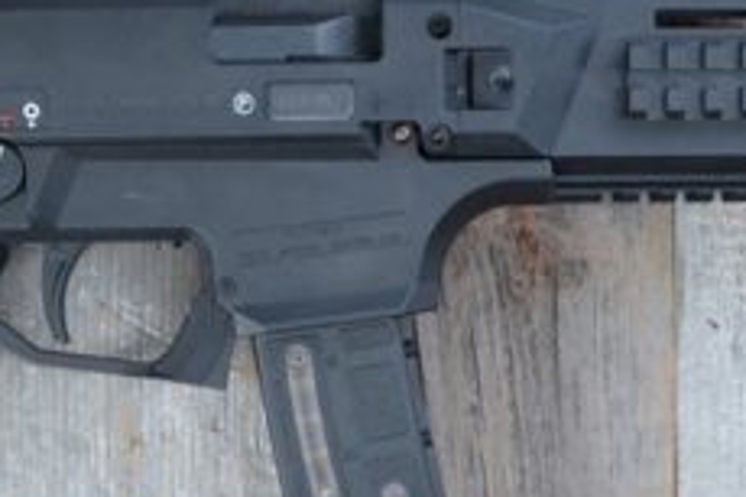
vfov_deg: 12.4
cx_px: 16
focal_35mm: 110
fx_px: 2278
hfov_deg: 18.2
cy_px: 219
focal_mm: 22
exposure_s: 1/40
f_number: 6.3
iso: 200
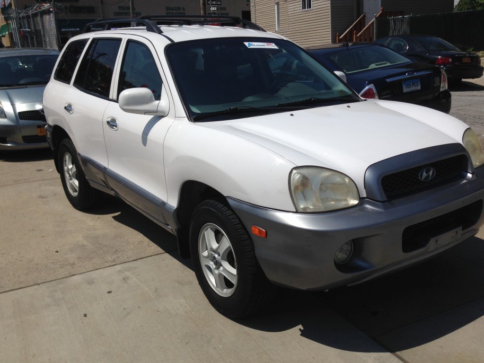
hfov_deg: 50.1
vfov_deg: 38.7
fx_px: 517
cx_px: 264
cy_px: 190
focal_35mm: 37
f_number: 2.4
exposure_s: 1/4184
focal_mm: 4.12
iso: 50
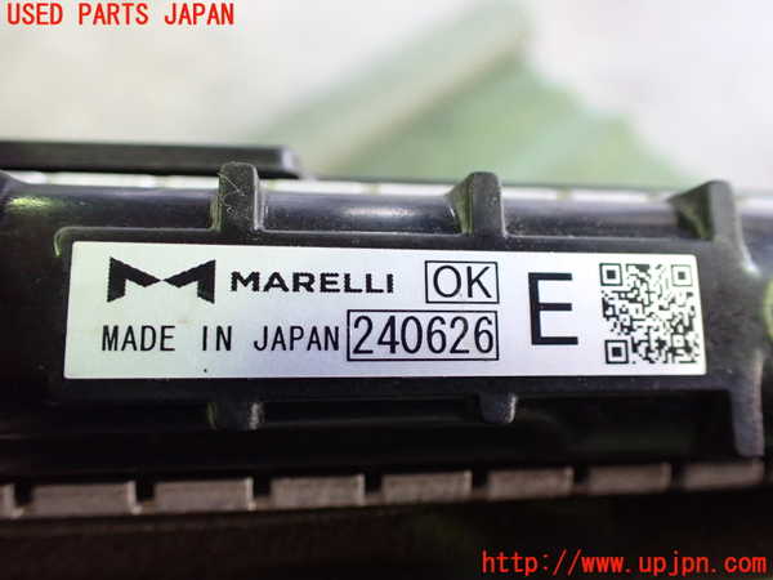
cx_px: 386
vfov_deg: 46.8
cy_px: 290
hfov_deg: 60.0
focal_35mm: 30
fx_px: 670
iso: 800
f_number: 2.3
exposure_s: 1/40
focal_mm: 5.4
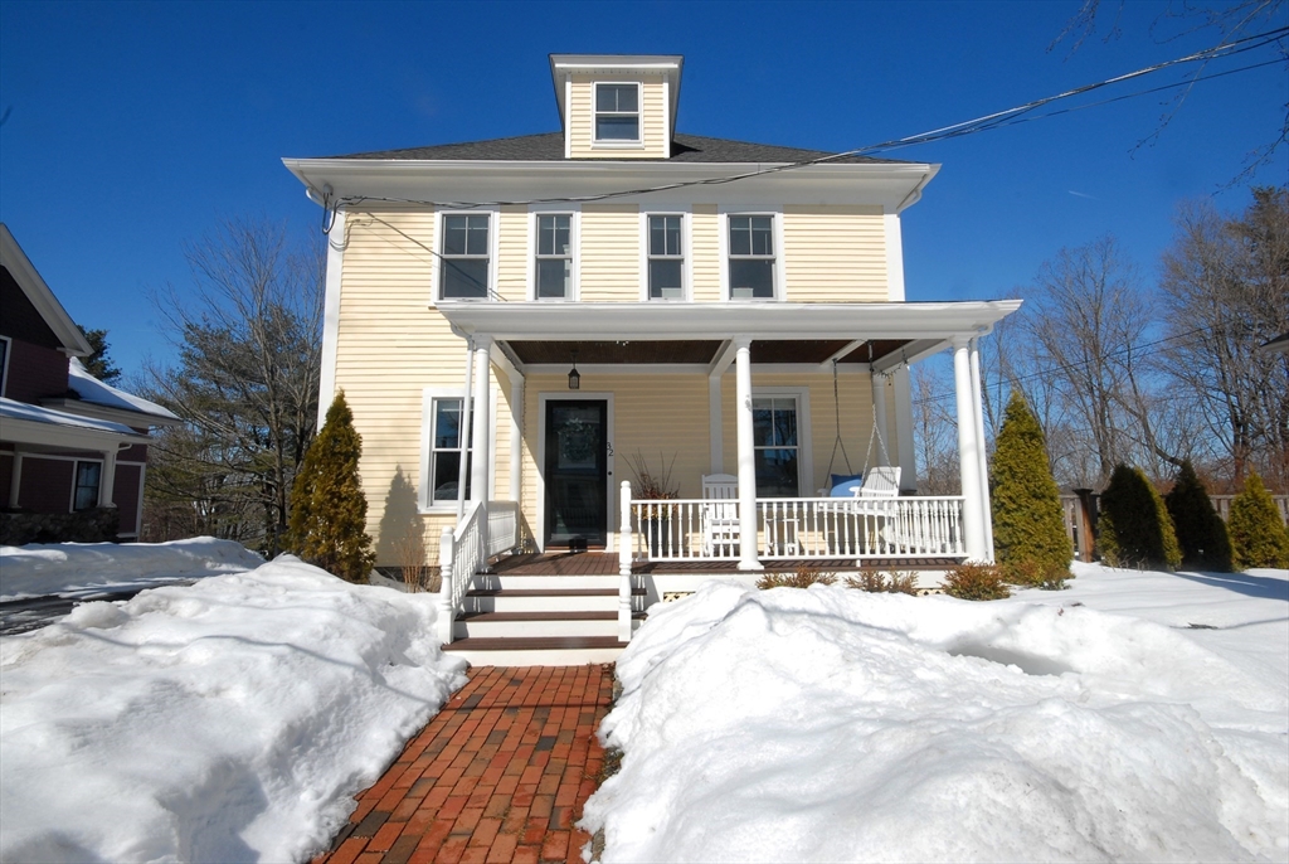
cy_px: 432
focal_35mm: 16
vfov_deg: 72.2
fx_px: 592
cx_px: 644
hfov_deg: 94.9
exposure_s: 1/100
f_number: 18
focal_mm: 11
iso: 200
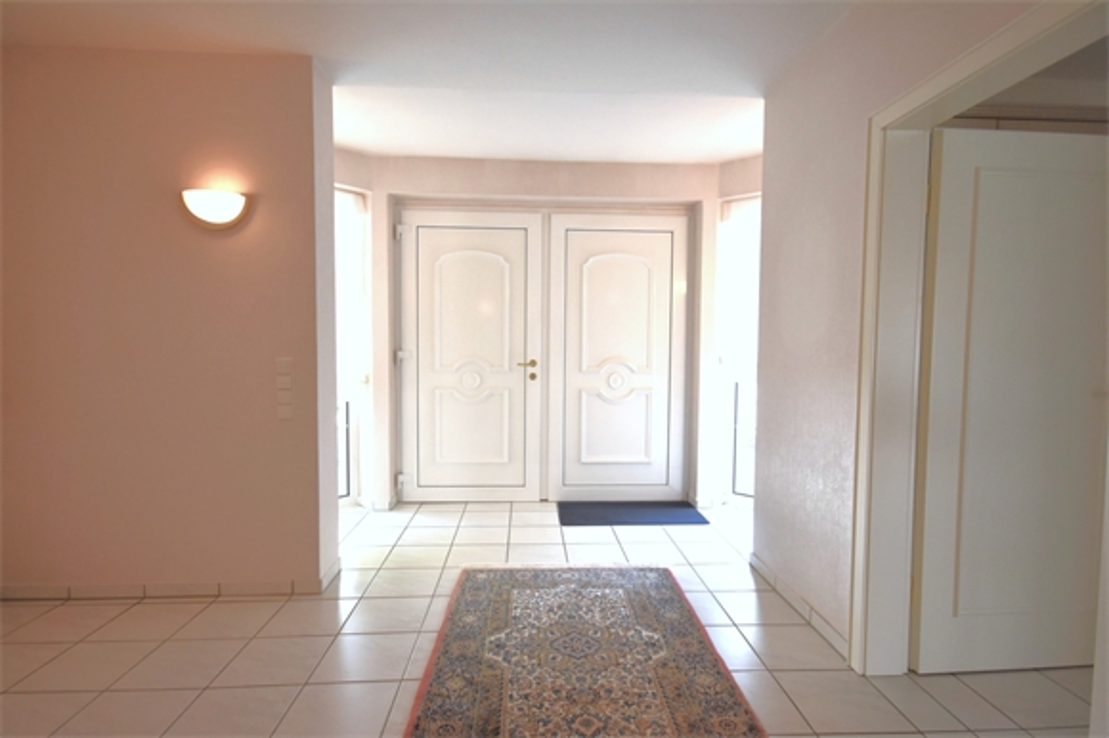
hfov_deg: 90.0
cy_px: 369
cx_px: 554
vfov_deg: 67.3
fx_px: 554
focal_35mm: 18
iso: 800
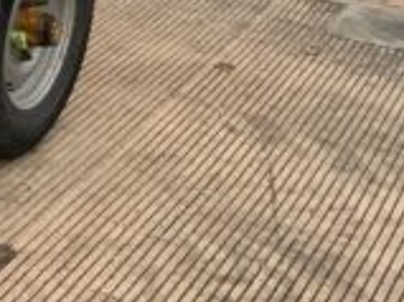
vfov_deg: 12.0
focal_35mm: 117
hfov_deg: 14.6
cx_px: -338
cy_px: -165
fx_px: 1364
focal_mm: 3
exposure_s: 1/375
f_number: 1.8
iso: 16
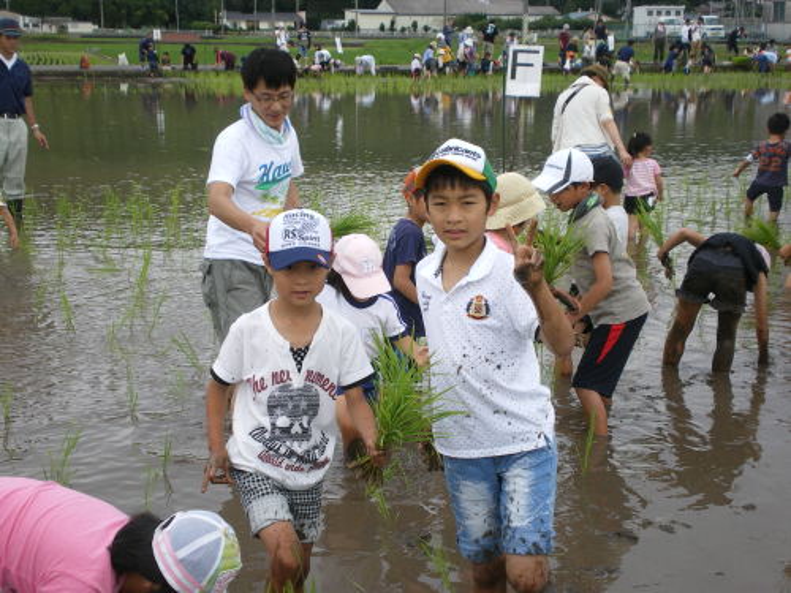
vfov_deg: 27.5
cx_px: 396
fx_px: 1211
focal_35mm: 53
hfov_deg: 36.2
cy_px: 296
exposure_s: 1/200
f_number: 5.6
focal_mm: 9.3
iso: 50
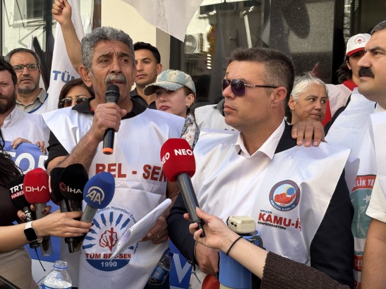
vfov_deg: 28.0
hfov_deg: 36.8
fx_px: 580
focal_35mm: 52
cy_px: 144
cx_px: 193
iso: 32
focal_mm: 5.96
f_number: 1.6
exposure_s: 1/355
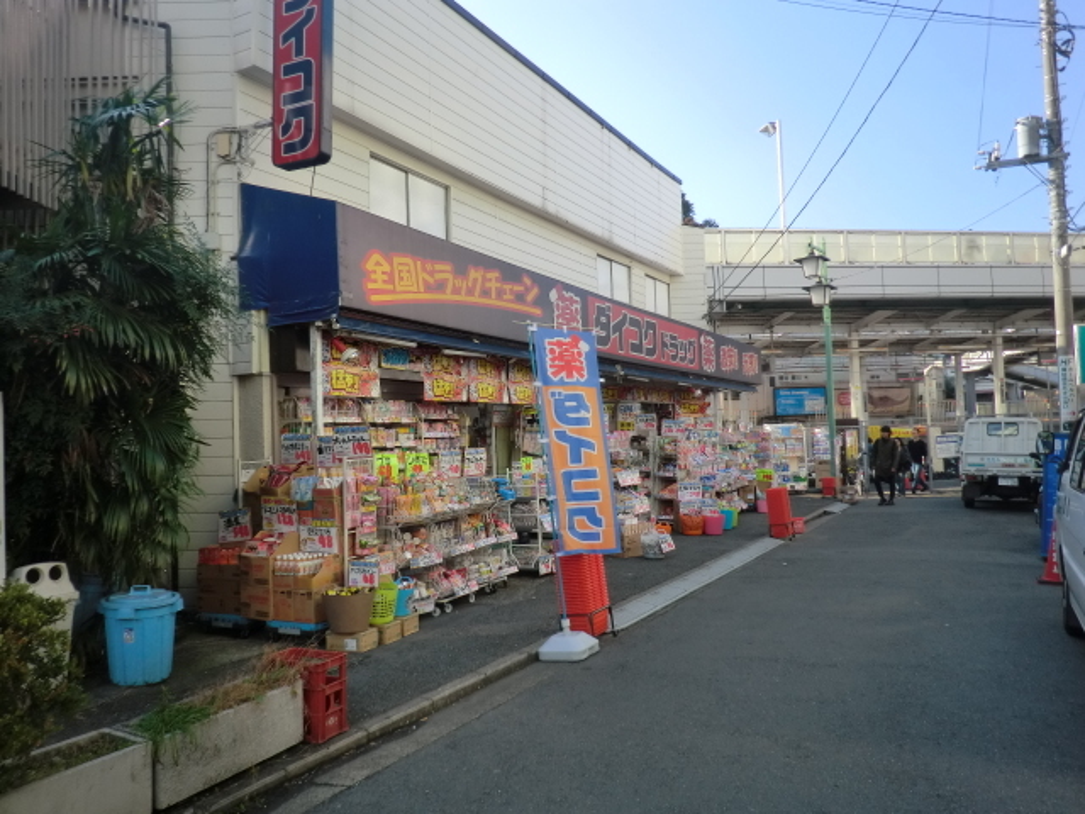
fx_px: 815
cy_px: 407
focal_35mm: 26
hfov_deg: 67.3
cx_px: 542
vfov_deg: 53.1
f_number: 2.8
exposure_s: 1/400
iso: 50
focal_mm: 4.7
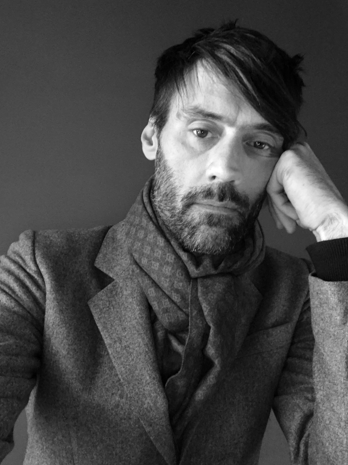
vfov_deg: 55.3
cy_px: 227
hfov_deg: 42.9
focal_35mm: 33
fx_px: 442
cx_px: 169
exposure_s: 1/20
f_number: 2.2
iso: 200
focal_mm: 2.87
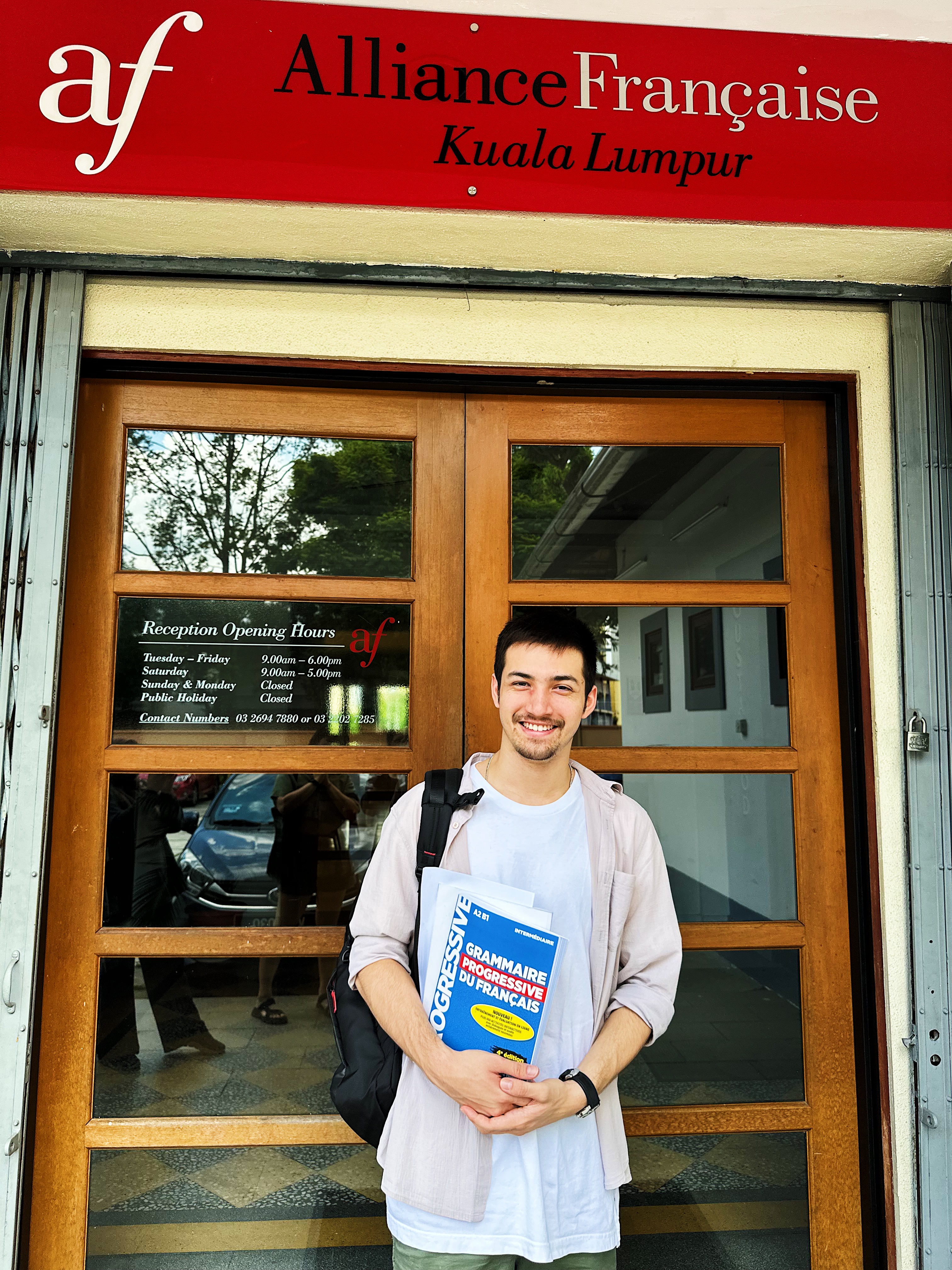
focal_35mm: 24
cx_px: 476
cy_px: 635
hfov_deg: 56.8
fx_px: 880
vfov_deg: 71.6
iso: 80
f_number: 1.78
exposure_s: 1/386
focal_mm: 6.86
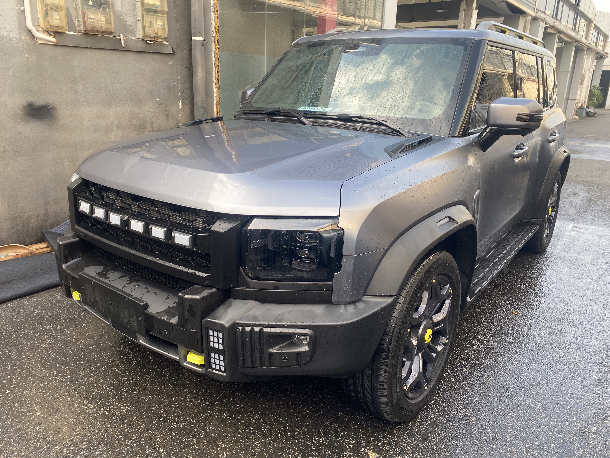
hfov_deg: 67.3
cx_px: 305
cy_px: 229
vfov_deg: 53.1
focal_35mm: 26
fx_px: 458
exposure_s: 1/179
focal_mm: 4.25
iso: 32
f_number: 1.8
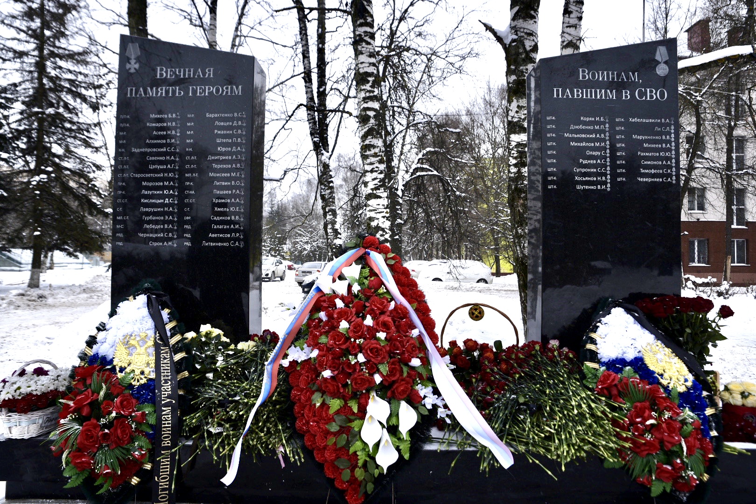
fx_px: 504
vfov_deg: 53.1
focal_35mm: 24
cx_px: 378
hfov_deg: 73.7
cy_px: 252
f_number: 5.6
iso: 140
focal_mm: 24
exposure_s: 1/125
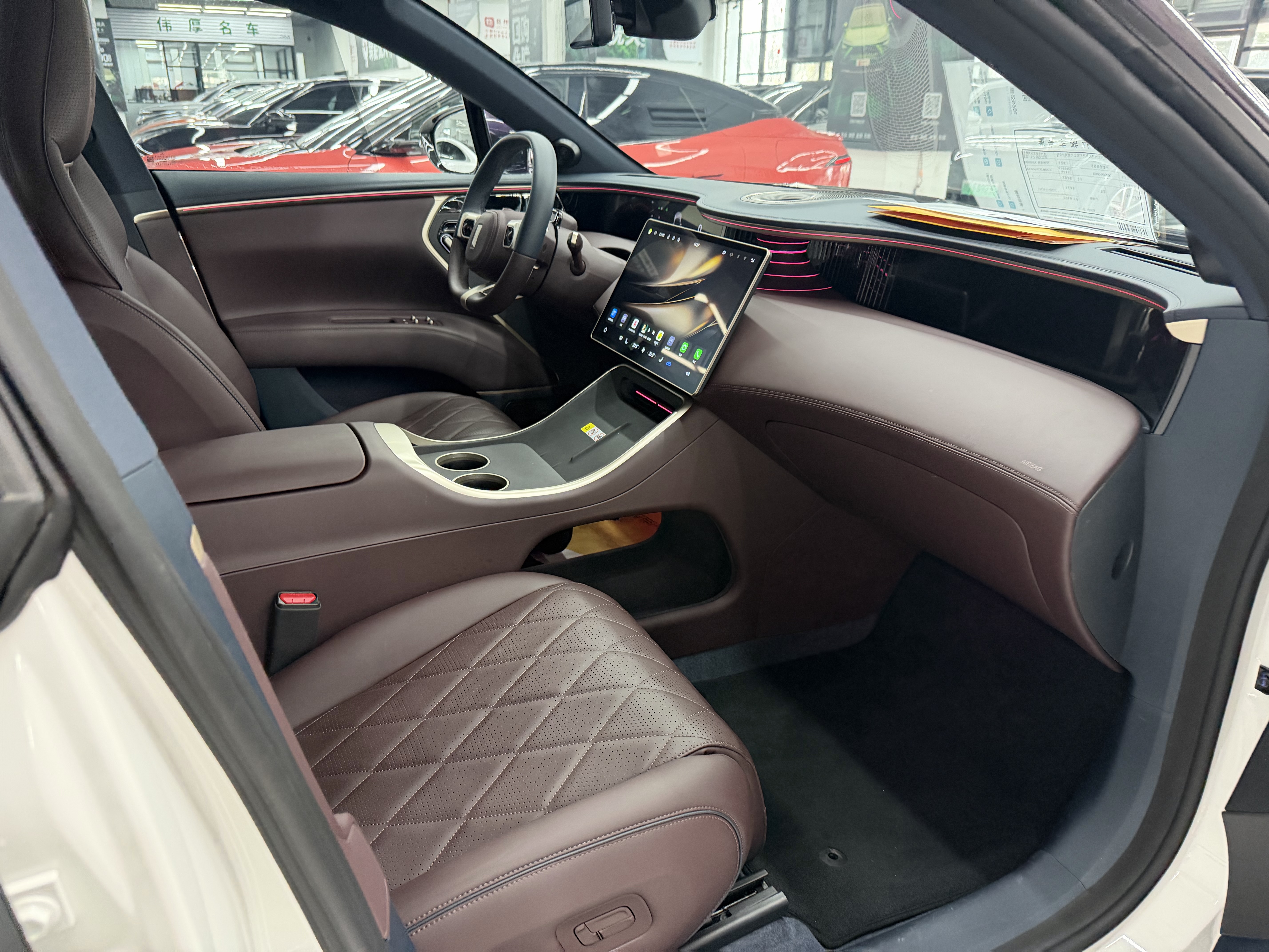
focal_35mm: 24
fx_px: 880
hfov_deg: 71.6
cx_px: 634
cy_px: 476
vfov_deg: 56.8
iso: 500
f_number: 1.78
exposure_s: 1/50
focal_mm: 6.76
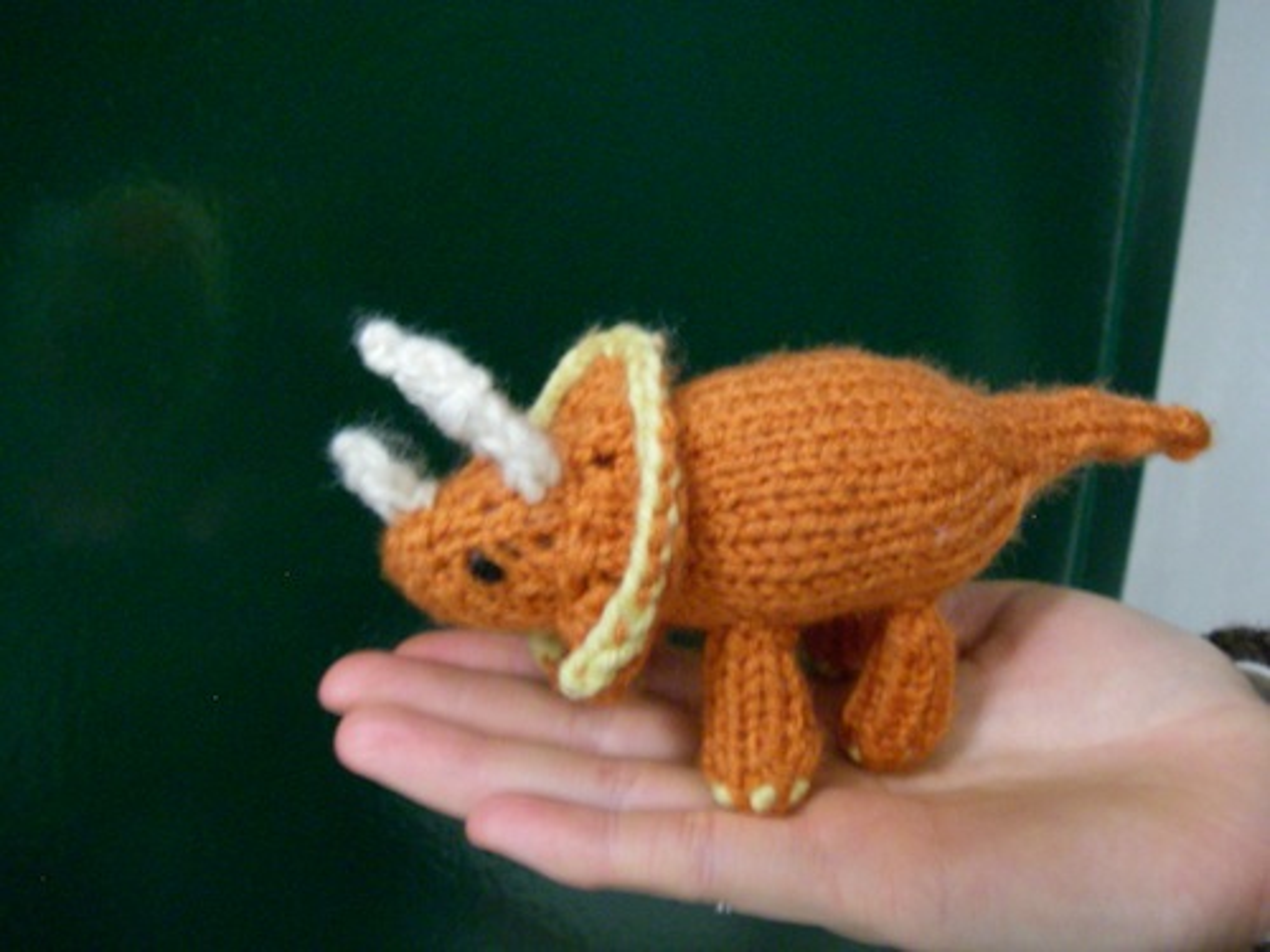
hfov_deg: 49.0
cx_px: 635
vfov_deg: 37.7
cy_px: 476
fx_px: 1394
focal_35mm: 38
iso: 400
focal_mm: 6.3
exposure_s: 1/4
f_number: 3.3
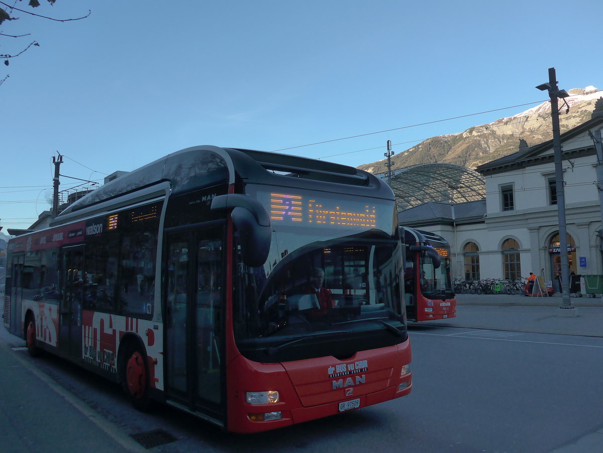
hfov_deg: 61.7
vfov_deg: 48.2
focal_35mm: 29
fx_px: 505
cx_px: 302
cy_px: 226
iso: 160
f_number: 2.8
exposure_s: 1/800
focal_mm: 6
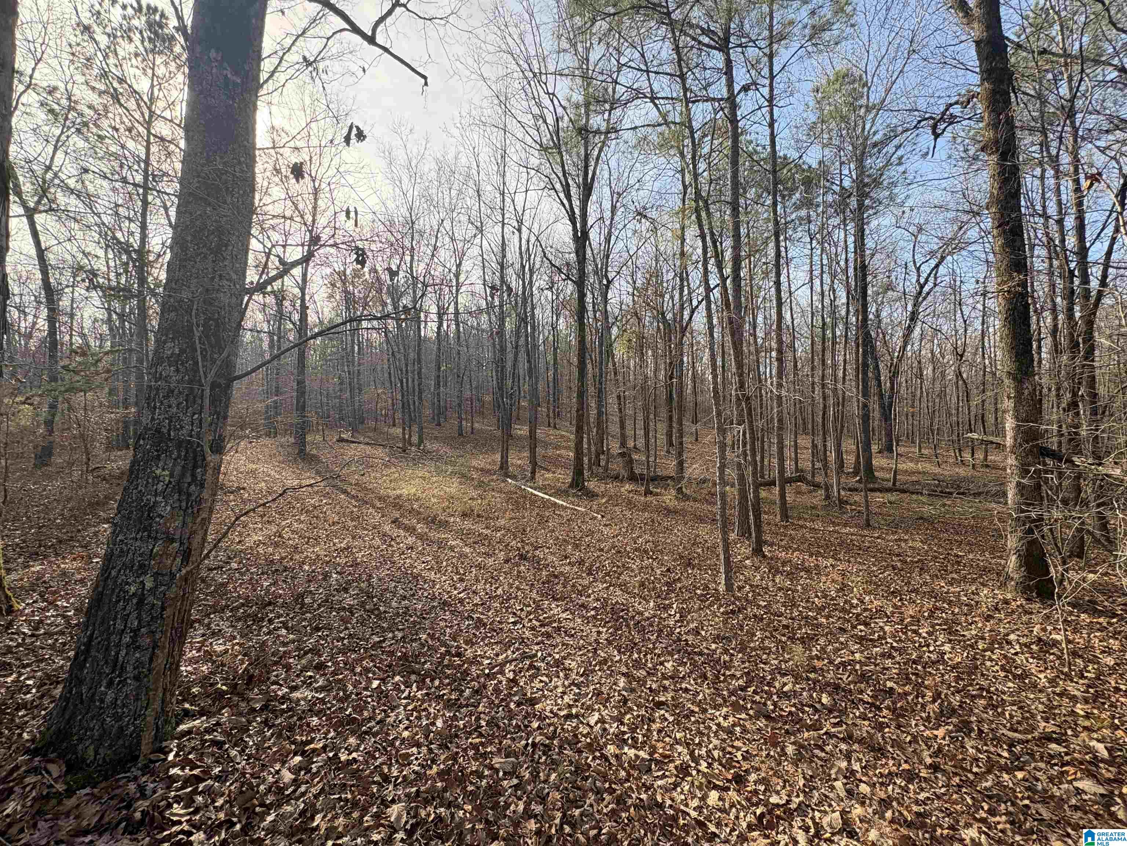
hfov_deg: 102.1
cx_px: 564
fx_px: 456
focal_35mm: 14
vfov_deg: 85.7
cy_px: 423
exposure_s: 1/456
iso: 64
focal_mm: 2.22
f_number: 2.2
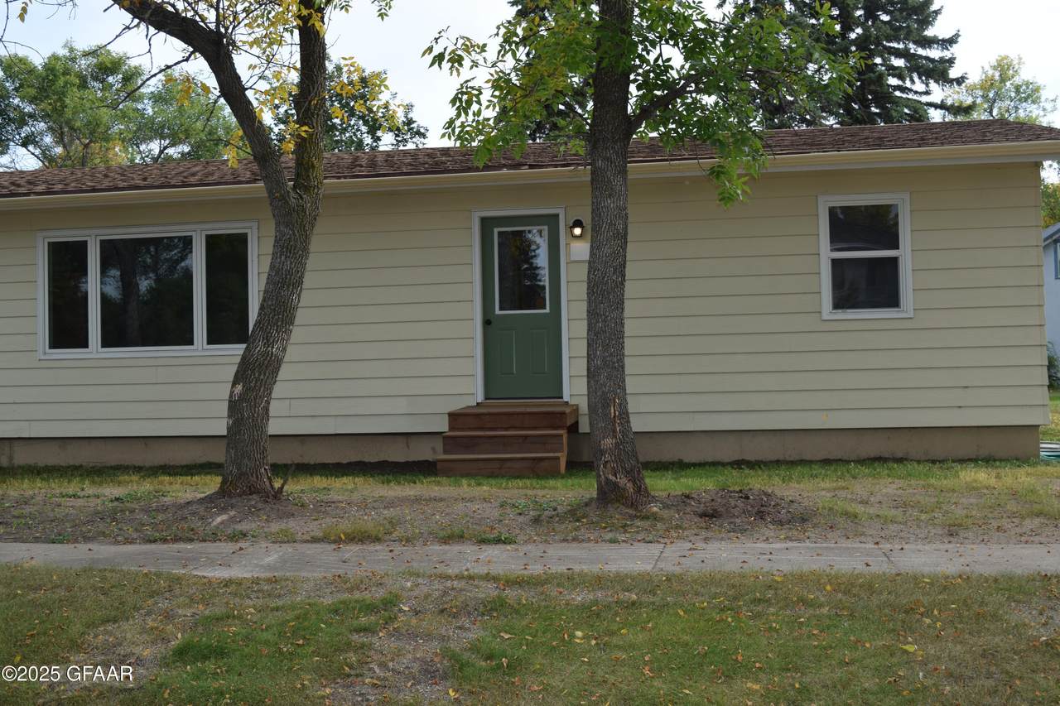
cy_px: 353
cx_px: 530
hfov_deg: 47.9
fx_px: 1192
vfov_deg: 33.0
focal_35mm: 40
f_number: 6.3
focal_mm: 27
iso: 100
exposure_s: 1/200
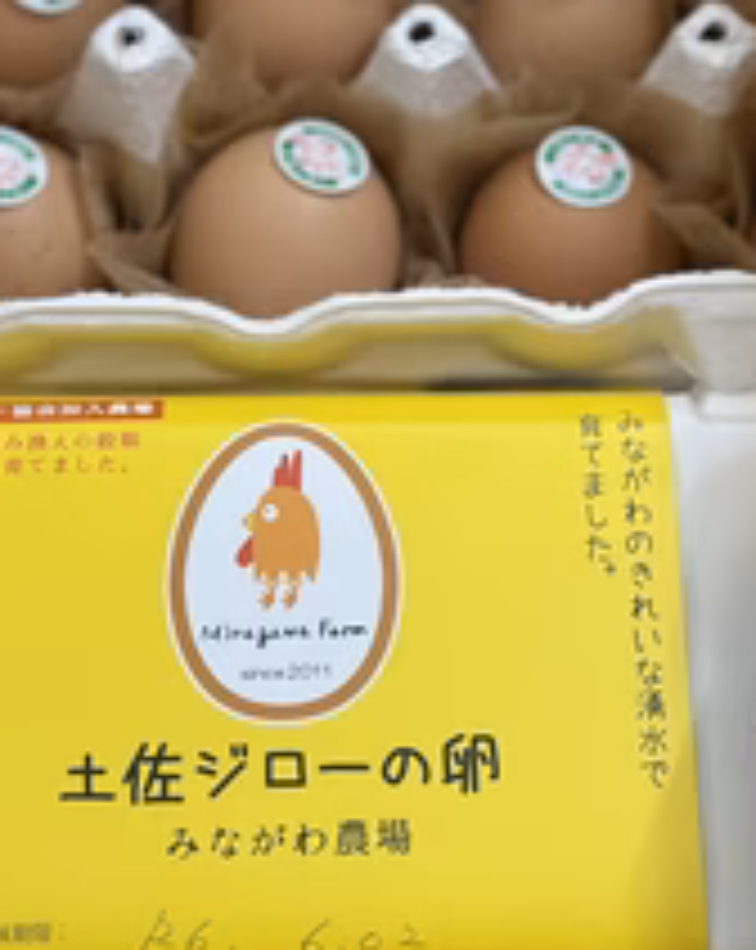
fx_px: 2496
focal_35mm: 89
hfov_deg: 17.2
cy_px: 252
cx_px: 436
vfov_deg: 21.4
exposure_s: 1/48
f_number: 1.78
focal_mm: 6.86
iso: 400
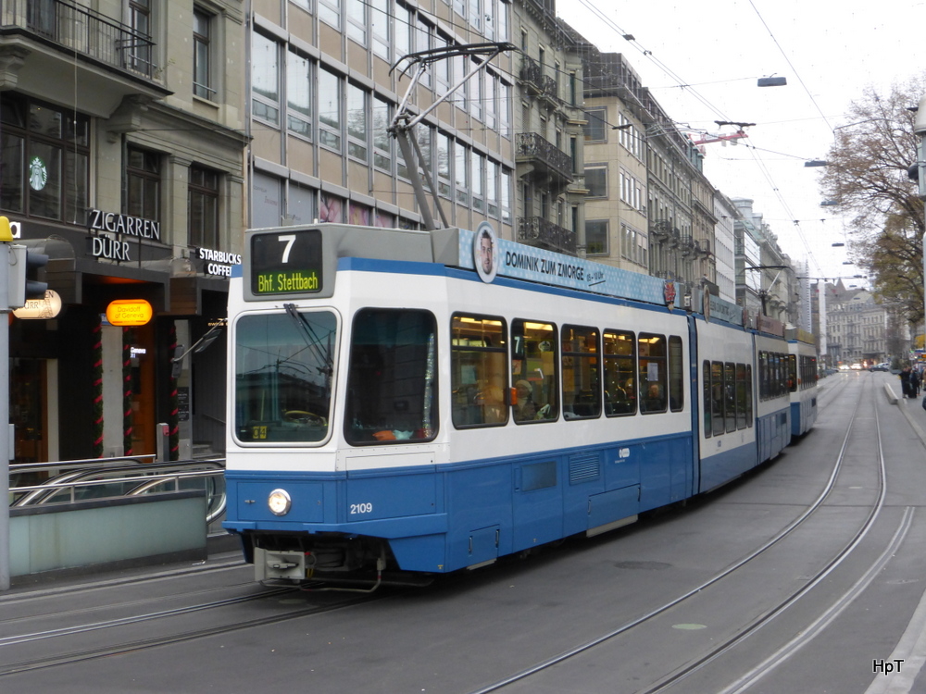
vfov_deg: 29.7
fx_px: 1311
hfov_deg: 38.9
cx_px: 463
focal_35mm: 49
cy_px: 347
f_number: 4.2
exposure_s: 1/60
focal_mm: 8.5
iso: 250
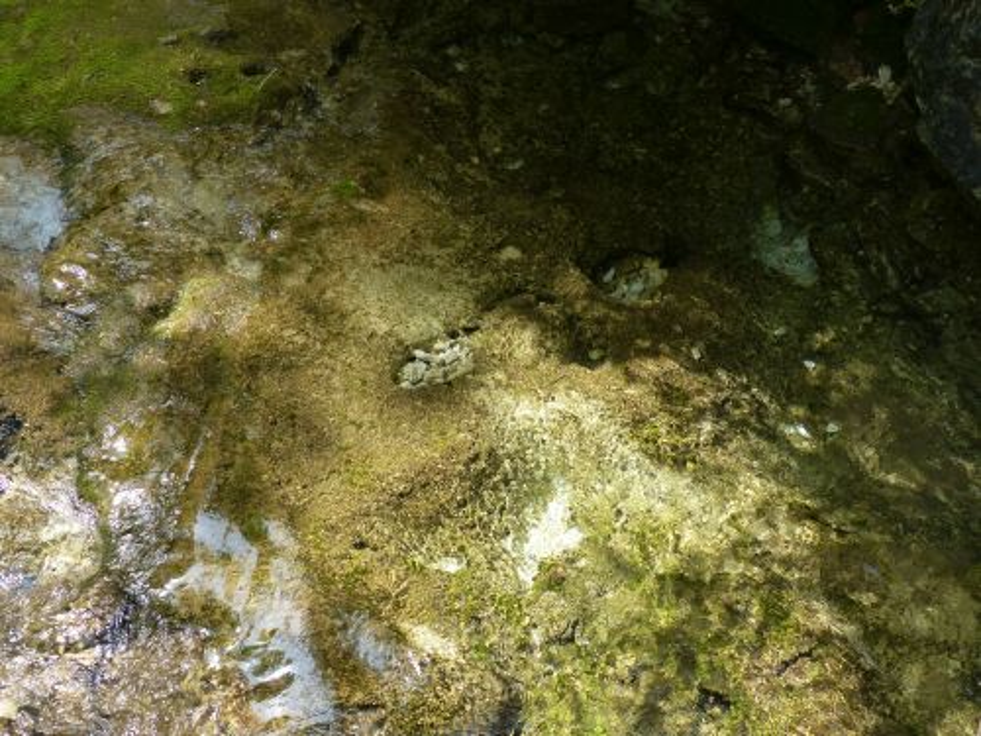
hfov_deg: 42.9
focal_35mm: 44
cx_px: 490
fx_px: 1247
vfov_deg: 32.9
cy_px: 368
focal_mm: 7.8
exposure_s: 1/200
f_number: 4
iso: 160
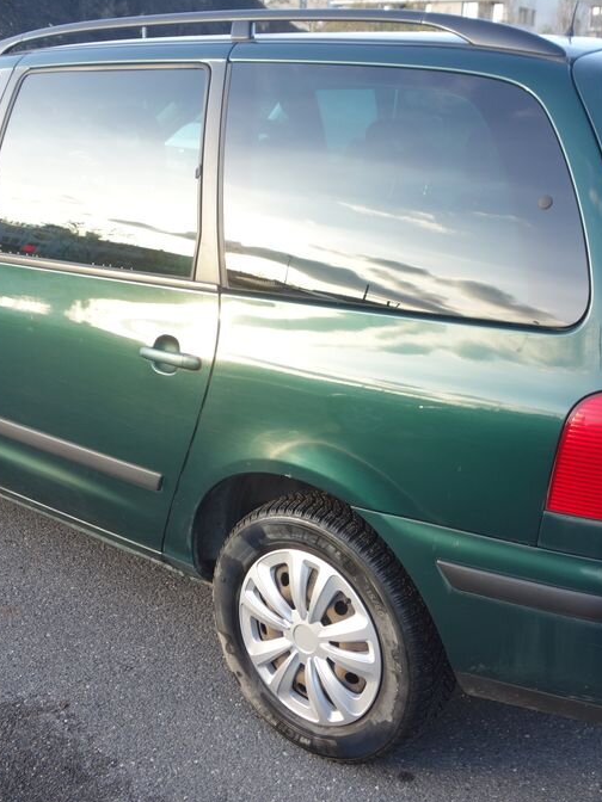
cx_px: 308
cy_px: 402
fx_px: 951
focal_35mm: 41
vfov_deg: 45.8
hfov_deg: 35.1
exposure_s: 1/100
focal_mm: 10.4
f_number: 2.8
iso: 125
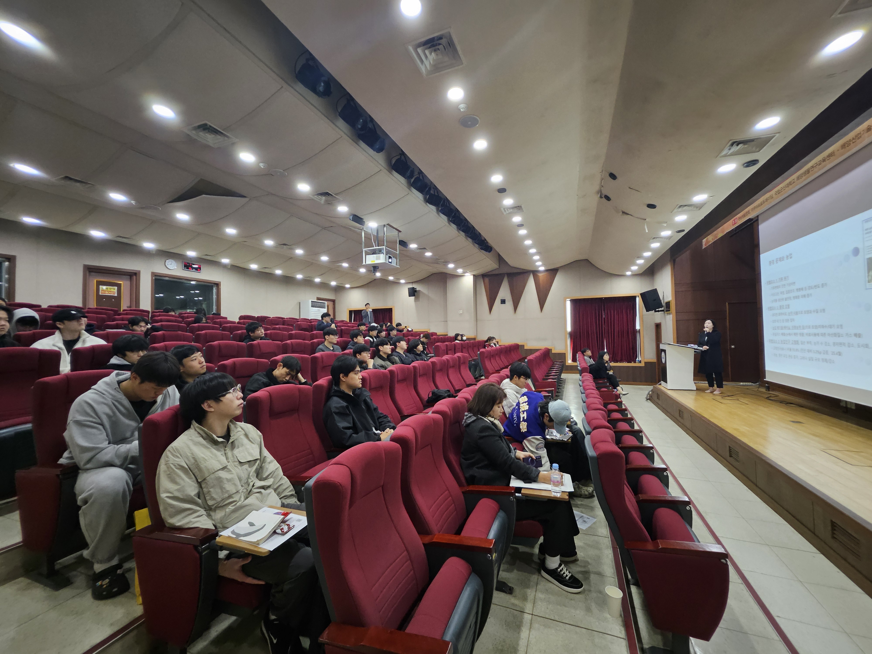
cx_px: 436
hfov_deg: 106.2
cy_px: 327
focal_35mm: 13
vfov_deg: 89.9
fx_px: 327
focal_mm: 1.7
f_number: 2.2
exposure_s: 1/60
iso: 160
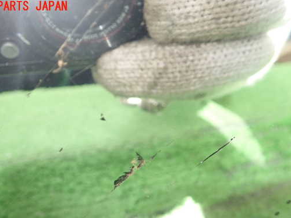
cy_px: 130
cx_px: 136
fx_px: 303
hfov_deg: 51.3
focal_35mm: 36
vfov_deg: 39.5
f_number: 2.3
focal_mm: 5.5
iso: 800
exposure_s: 1/100
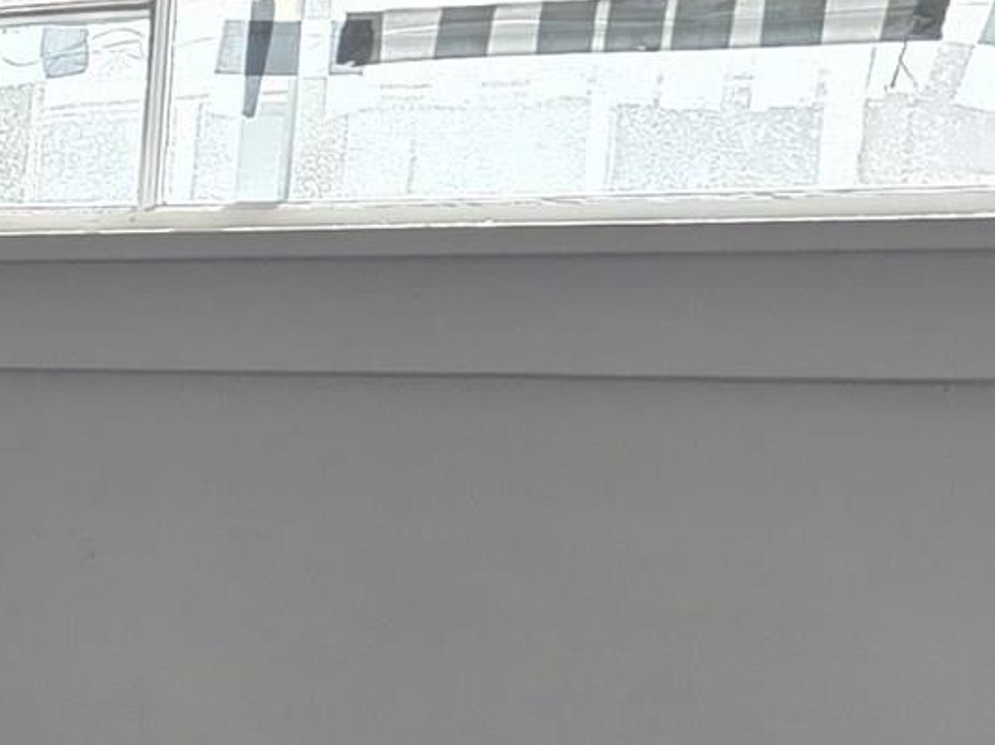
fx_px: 3793
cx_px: -1110
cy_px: 1001
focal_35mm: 132
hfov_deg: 12.7
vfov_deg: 10.9
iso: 50
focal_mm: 5.4
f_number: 1.8
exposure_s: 1/180
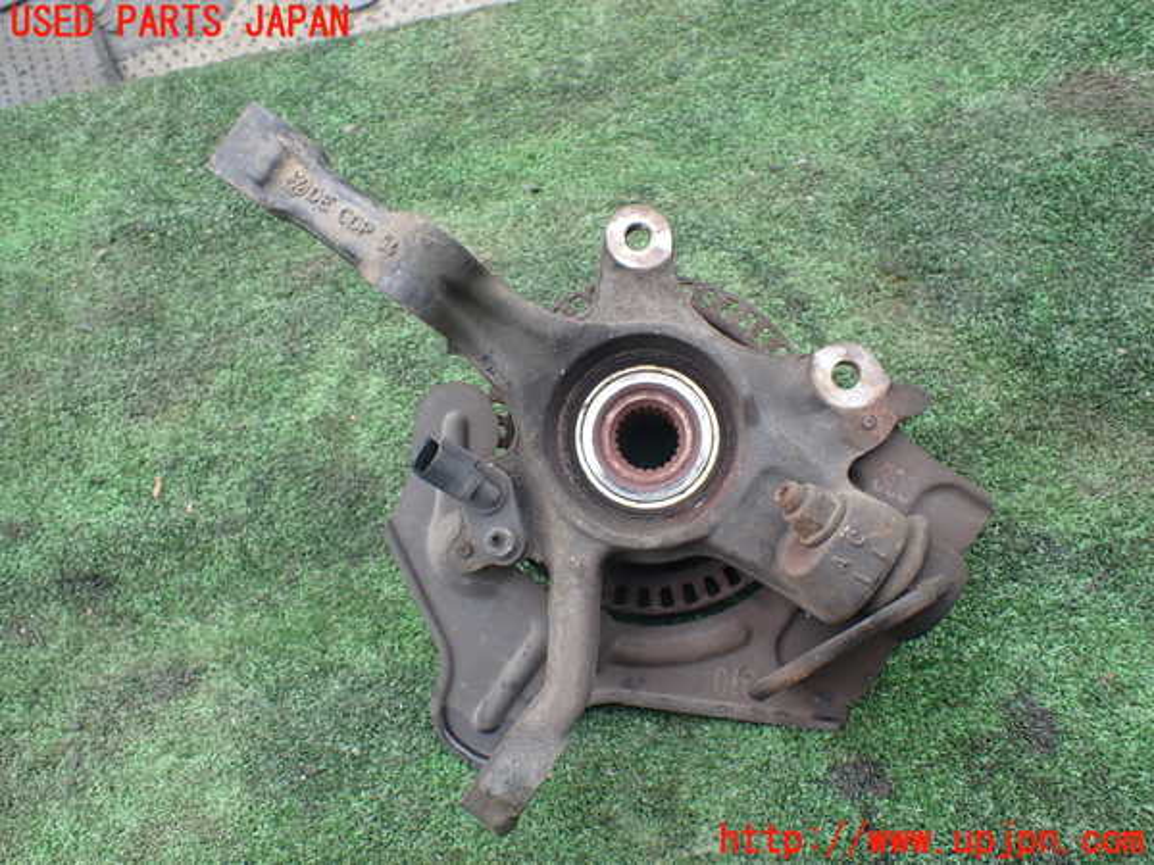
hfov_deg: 60.0
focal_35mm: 30
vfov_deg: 46.8
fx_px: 1000
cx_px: 577
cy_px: 432
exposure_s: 1/200
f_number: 2.3
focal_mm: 5.4
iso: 100
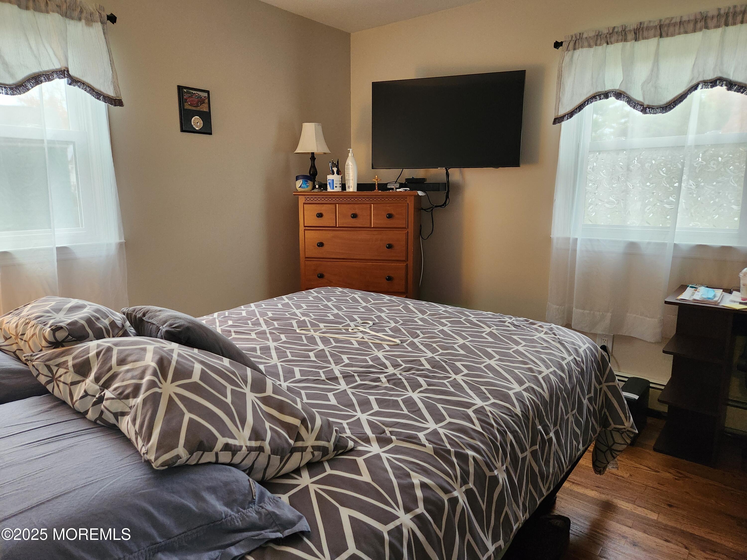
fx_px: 496
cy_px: 280
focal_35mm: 23
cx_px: 374
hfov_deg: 73.9
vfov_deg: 58.9
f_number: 1.8
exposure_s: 1/120
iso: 400
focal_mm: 5.4
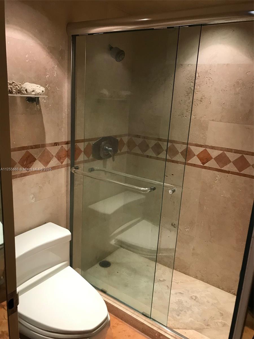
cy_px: 170
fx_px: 274
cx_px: 127
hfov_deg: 49.7
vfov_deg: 63.4
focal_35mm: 28
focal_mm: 3.99
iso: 40
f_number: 1.8
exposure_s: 1/20
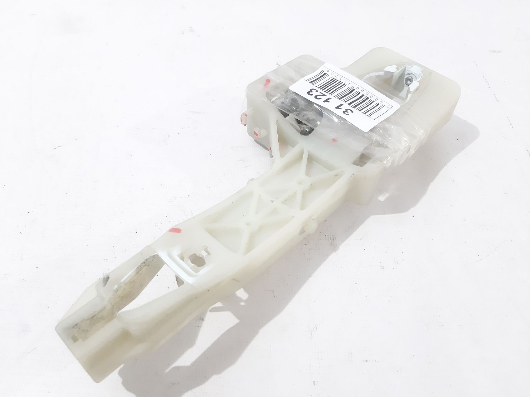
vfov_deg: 51.3
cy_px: 198
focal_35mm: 27
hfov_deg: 65.3
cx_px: 265
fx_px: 413
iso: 200
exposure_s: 1/50
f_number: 1.7
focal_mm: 3.93
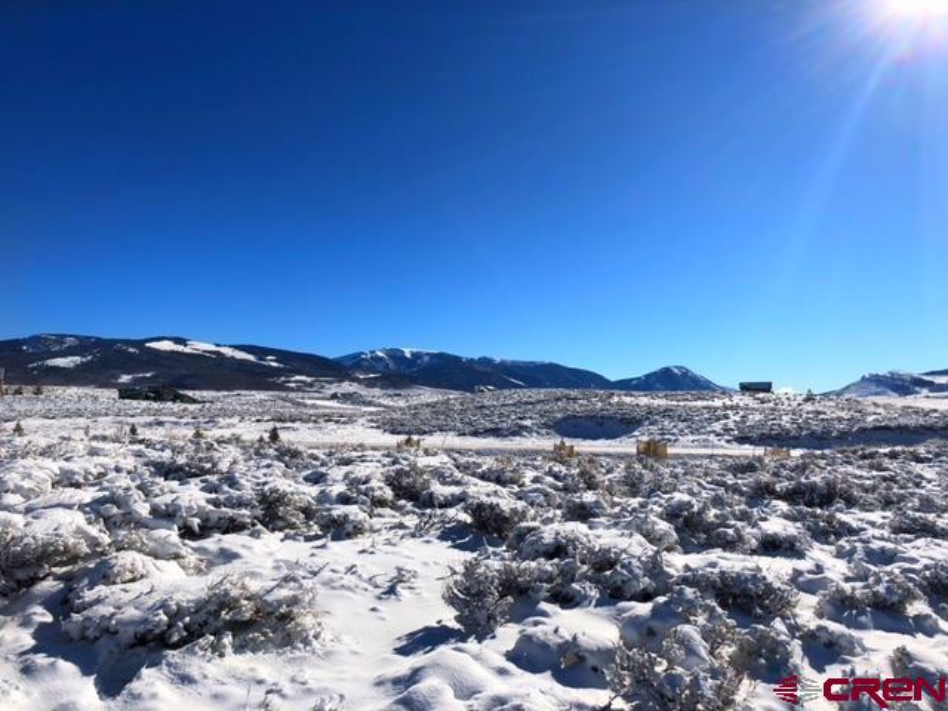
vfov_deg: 49.7
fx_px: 767
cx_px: 474
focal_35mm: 28
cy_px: 356
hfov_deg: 63.4
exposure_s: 1/6024
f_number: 1.8
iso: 25
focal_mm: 4
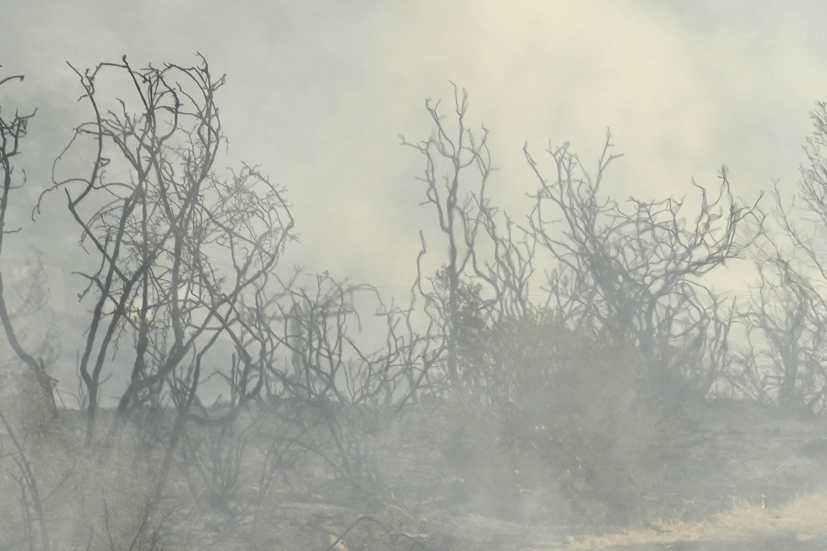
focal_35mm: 348
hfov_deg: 5.9
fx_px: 7992
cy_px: 464
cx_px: 1231
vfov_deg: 3.9
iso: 100
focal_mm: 71
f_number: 6.3
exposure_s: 1/640
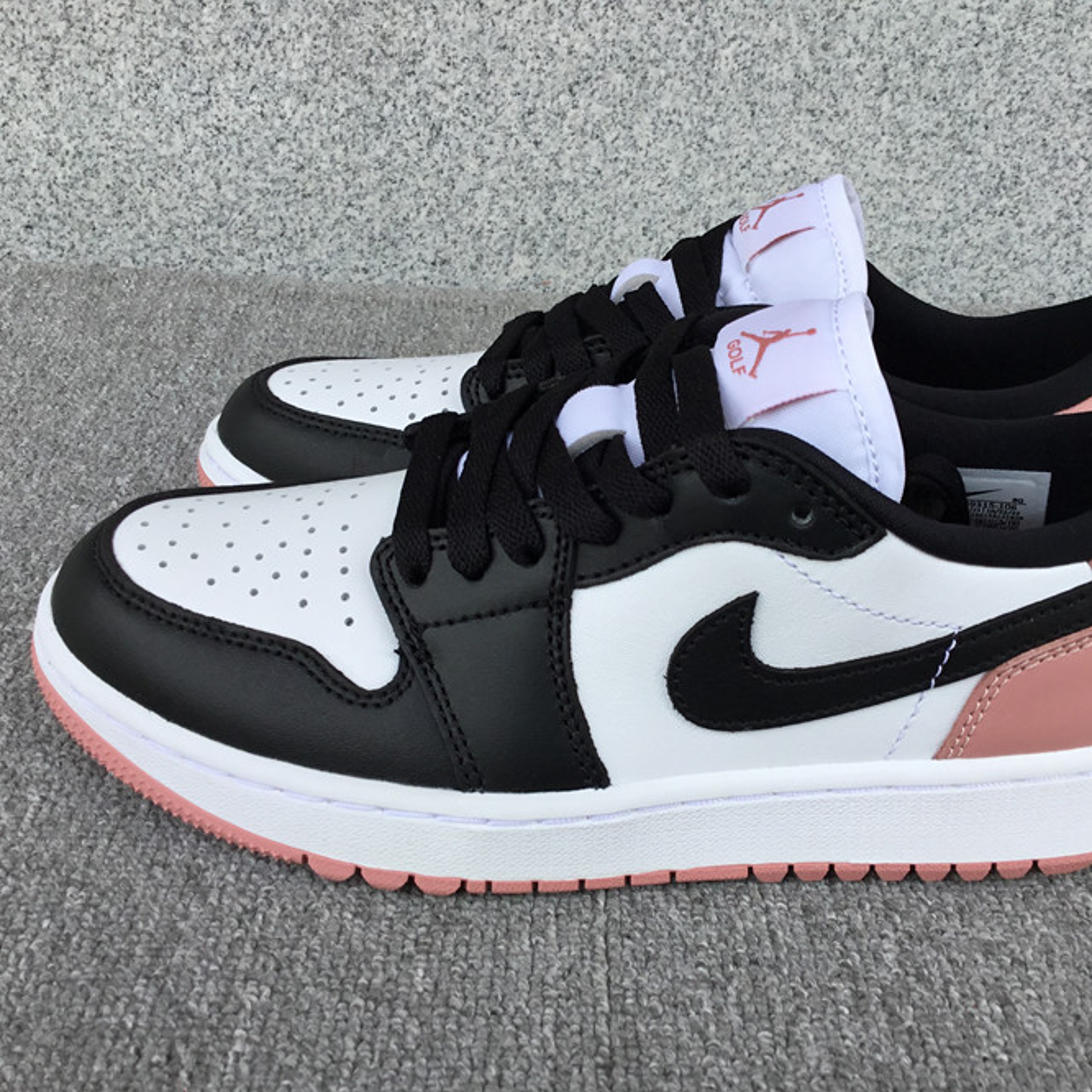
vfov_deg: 44.9
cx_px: 638
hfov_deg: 44.8
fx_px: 1321
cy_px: 548
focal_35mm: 37
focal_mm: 3.3
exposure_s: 1/314
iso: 25
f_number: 2.4
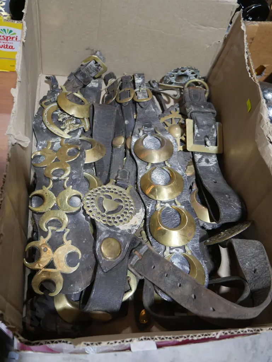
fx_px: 377
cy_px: 181
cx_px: 136
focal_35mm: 36
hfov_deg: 39.7
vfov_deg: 51.3
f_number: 4
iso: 320
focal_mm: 18
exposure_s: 1/60
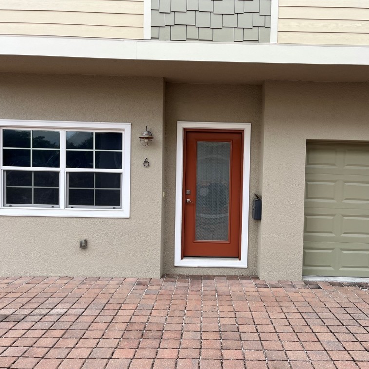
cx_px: 218
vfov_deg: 52.5
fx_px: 374
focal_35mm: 31
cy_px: 186
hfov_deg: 52.2
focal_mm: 5.1
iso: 50
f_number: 1.6
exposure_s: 1/642
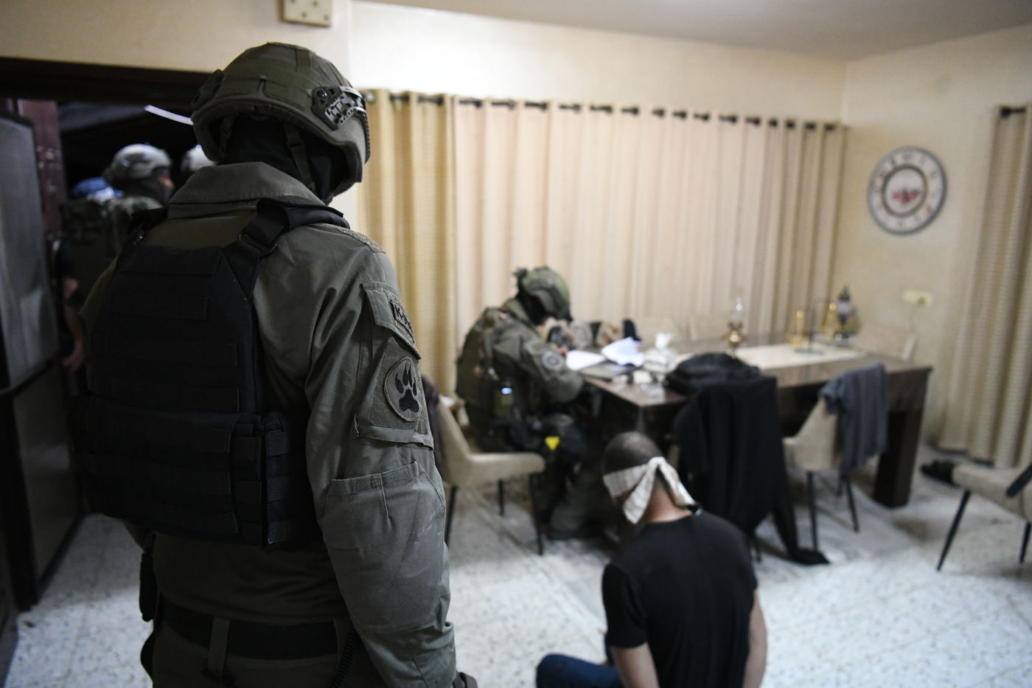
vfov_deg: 53.1
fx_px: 688
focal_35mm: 24
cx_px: 516
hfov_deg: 73.8
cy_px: 344
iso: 6400
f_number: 2.8
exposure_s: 1/160
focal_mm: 24
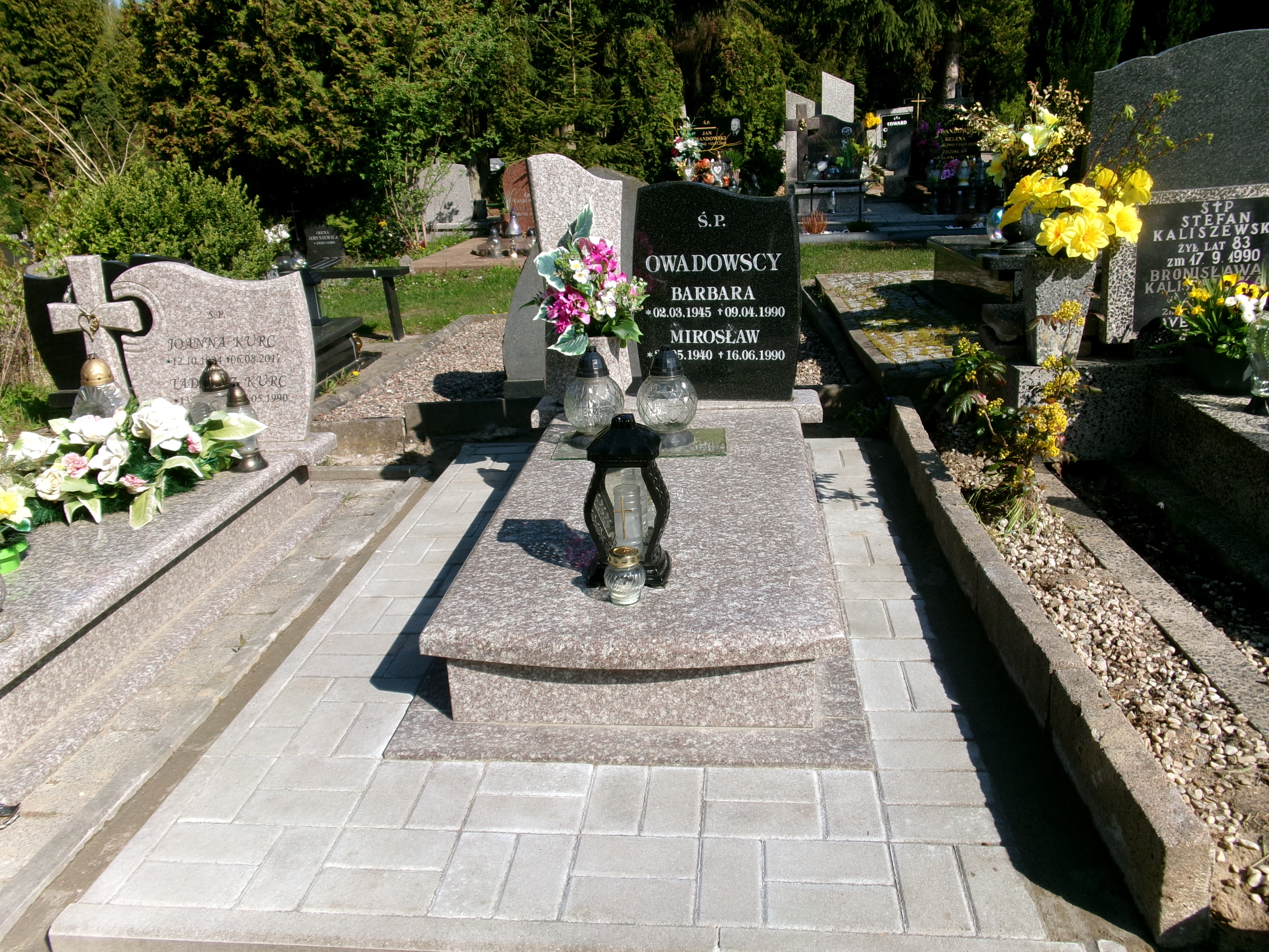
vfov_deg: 49.7
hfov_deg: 63.4
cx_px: 634
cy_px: 476
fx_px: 1026
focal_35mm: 28
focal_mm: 5.1
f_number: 10.8
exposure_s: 1/120
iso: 100
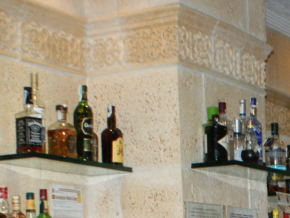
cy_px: 349
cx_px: 362
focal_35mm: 117
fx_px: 980
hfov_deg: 16.1
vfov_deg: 12.0
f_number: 5.6
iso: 400
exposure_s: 1/60
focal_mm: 20
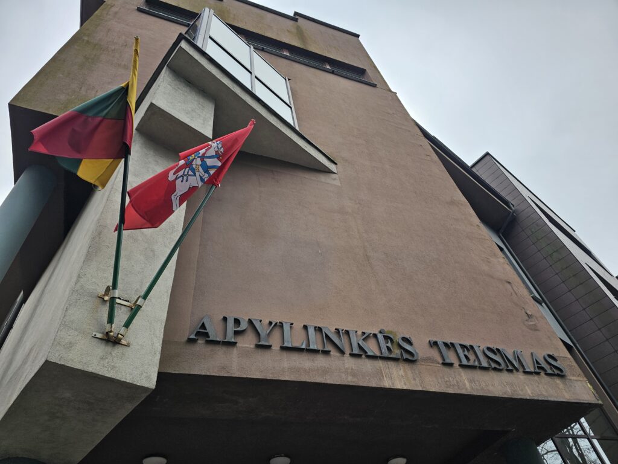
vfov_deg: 58.9
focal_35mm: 23
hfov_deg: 73.9
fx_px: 411
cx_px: 309
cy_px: 232
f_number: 1.7
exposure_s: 1/180
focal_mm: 6.3
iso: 16
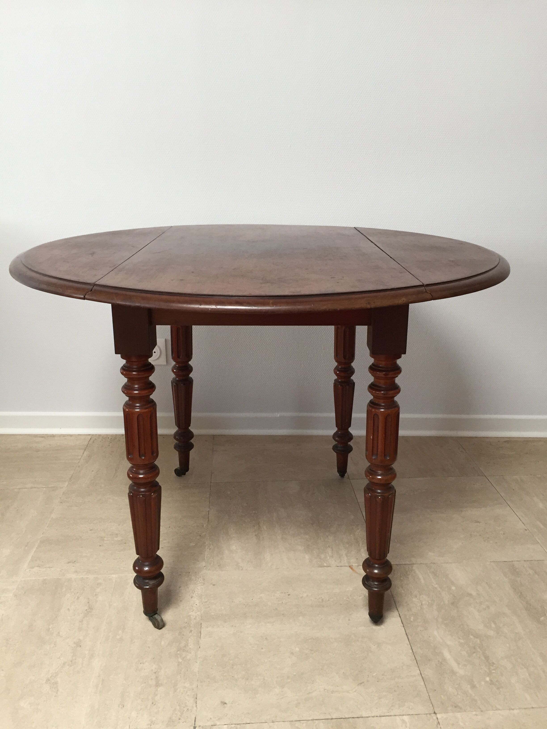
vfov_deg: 61.7
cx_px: 274
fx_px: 611
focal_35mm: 29
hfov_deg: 48.2
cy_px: 364
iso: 50
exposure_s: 1/33
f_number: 2.2
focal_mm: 4.15
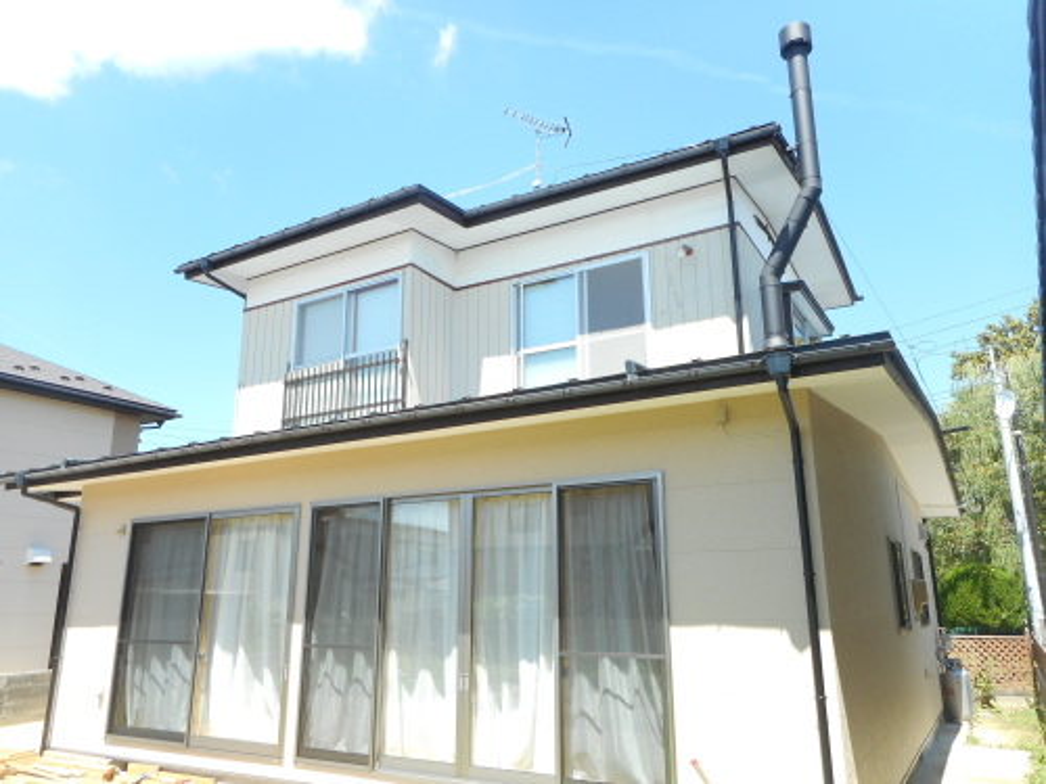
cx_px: 523
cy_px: 392
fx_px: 755
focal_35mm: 25
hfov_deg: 69.4
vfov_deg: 54.9
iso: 80
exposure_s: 1/250
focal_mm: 4.5
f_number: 3.7
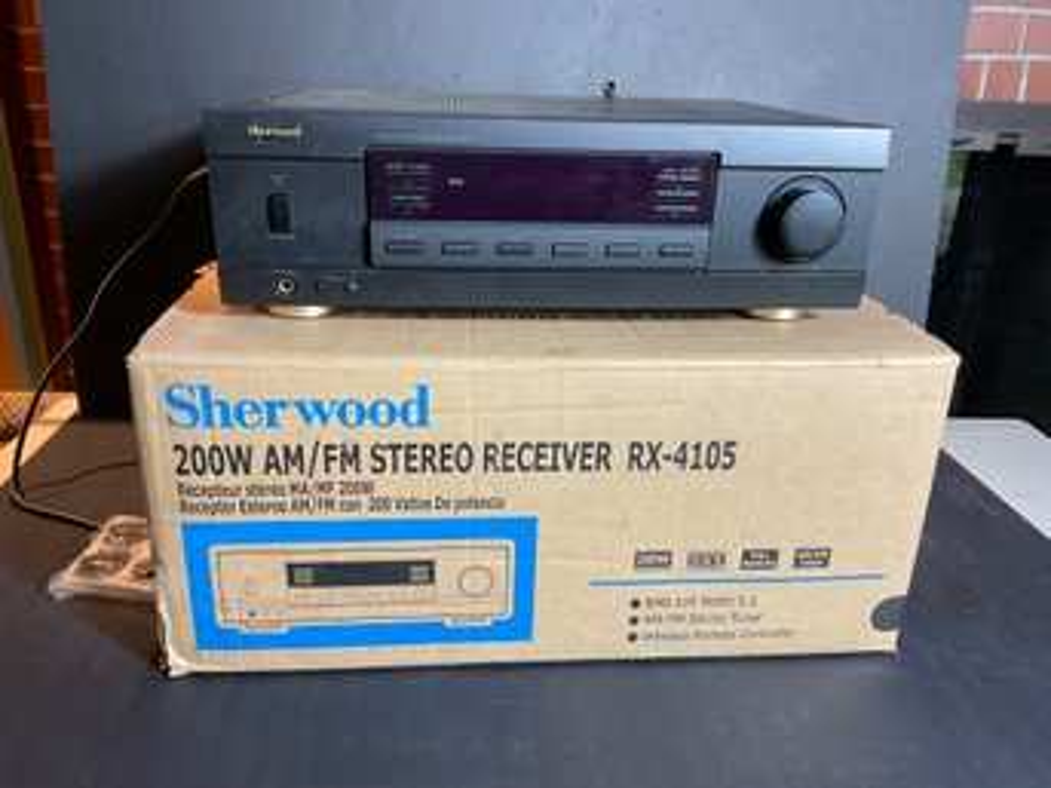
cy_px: 394
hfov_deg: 61.7
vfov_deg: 48.2
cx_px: 526
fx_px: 880
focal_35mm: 29
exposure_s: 1/60
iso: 80
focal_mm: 3
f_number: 1.8
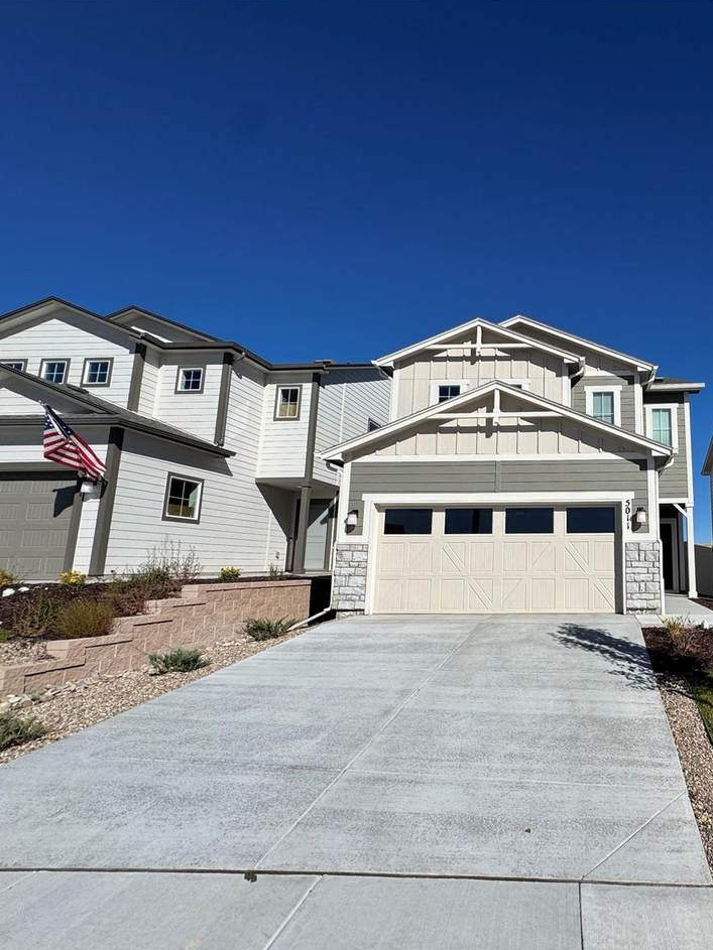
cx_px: 581
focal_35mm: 19
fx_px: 522
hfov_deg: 62.3
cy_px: 479
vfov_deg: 84.7
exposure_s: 1/3717
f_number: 2.2
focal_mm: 2.22
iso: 40
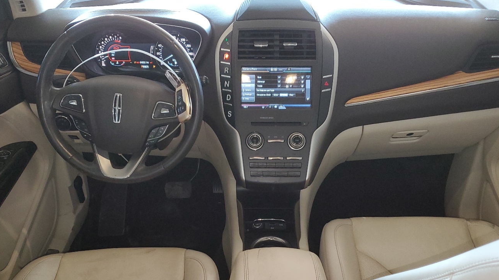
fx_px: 463
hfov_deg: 56.6
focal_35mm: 35
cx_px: 244
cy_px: 209
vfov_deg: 33.1
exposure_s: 1/60.2
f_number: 1.5
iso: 155
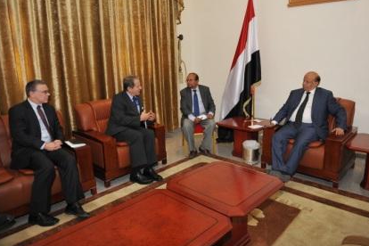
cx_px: 190
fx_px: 266
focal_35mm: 26
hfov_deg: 69.4
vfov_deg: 49.5
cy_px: 115
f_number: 2.8
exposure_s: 1/50
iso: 200
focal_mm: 24
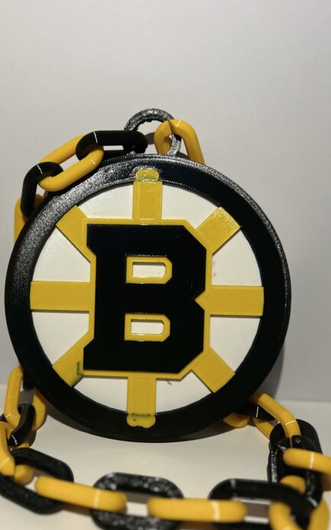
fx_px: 462
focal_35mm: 32
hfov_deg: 39.1
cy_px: 288
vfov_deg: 59.6
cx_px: 119
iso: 500
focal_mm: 5.7
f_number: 1.5
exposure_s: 1/40
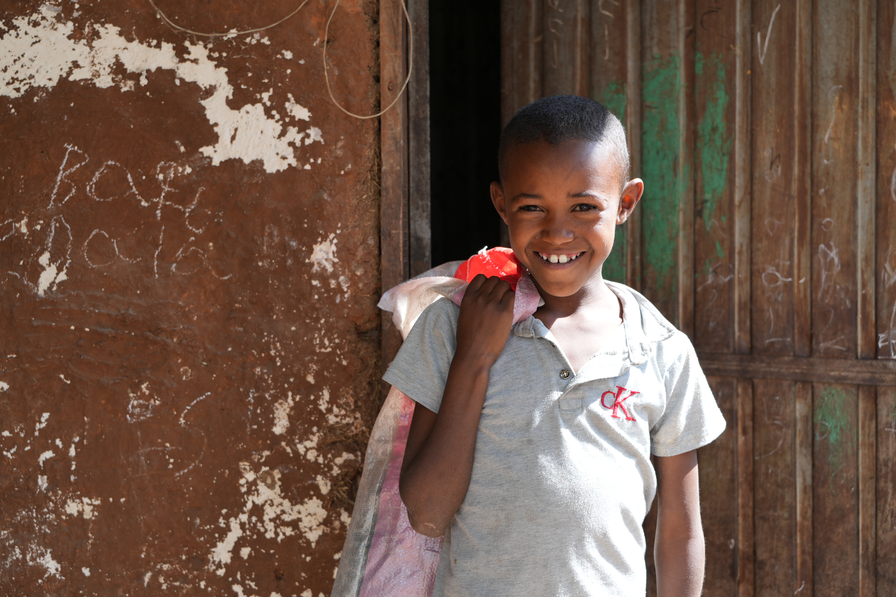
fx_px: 1095
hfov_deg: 44.5
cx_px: 448
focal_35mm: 44
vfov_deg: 30.5
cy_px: 298
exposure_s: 1/60
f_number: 5.6
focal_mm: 44
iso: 100
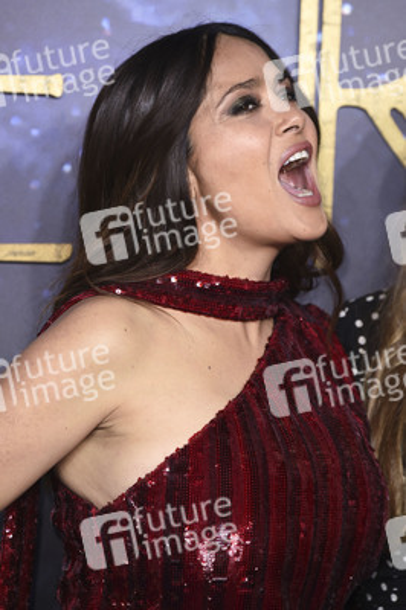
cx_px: 203
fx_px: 4914
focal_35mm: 290
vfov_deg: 7.1
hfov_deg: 4.7
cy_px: 305
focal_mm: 290
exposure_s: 1/250
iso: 1000
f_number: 5.6
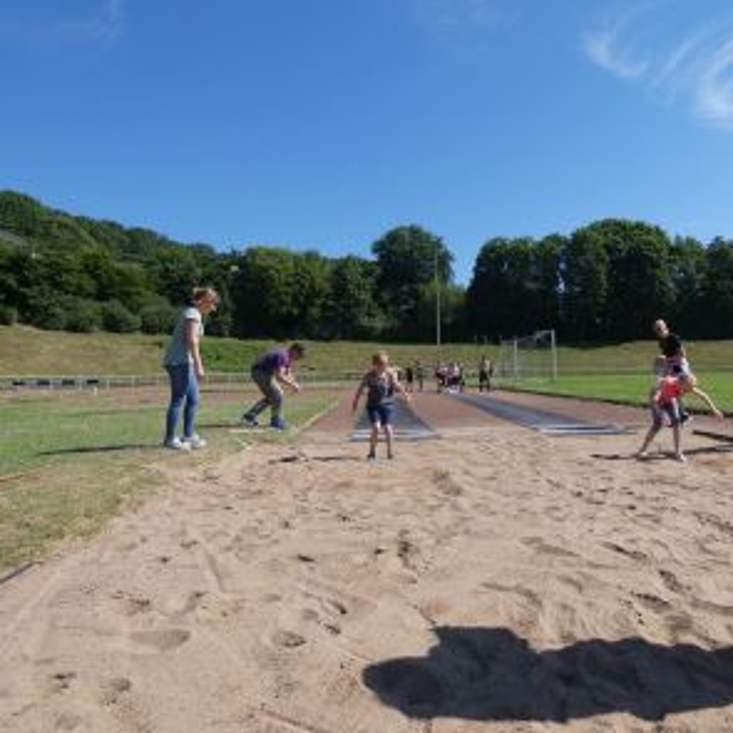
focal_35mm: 24
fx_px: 575
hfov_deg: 64.5
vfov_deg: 65.0
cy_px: 370
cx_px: 437
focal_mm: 3.6
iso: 80
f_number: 3.5
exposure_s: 1/1000
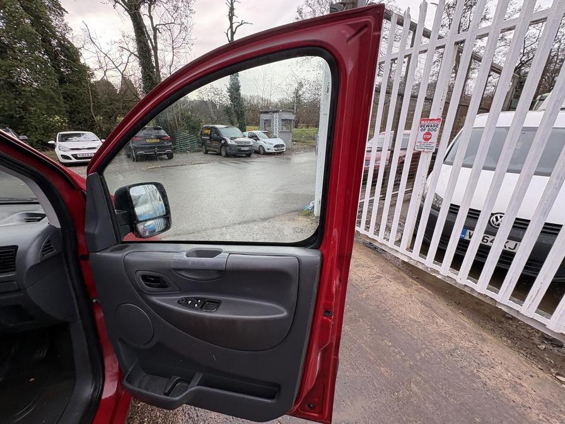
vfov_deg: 85.7
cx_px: 282
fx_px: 229
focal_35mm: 14
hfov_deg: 102.1
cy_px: 212
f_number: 2.2
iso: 40
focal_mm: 2.22
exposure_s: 1/99
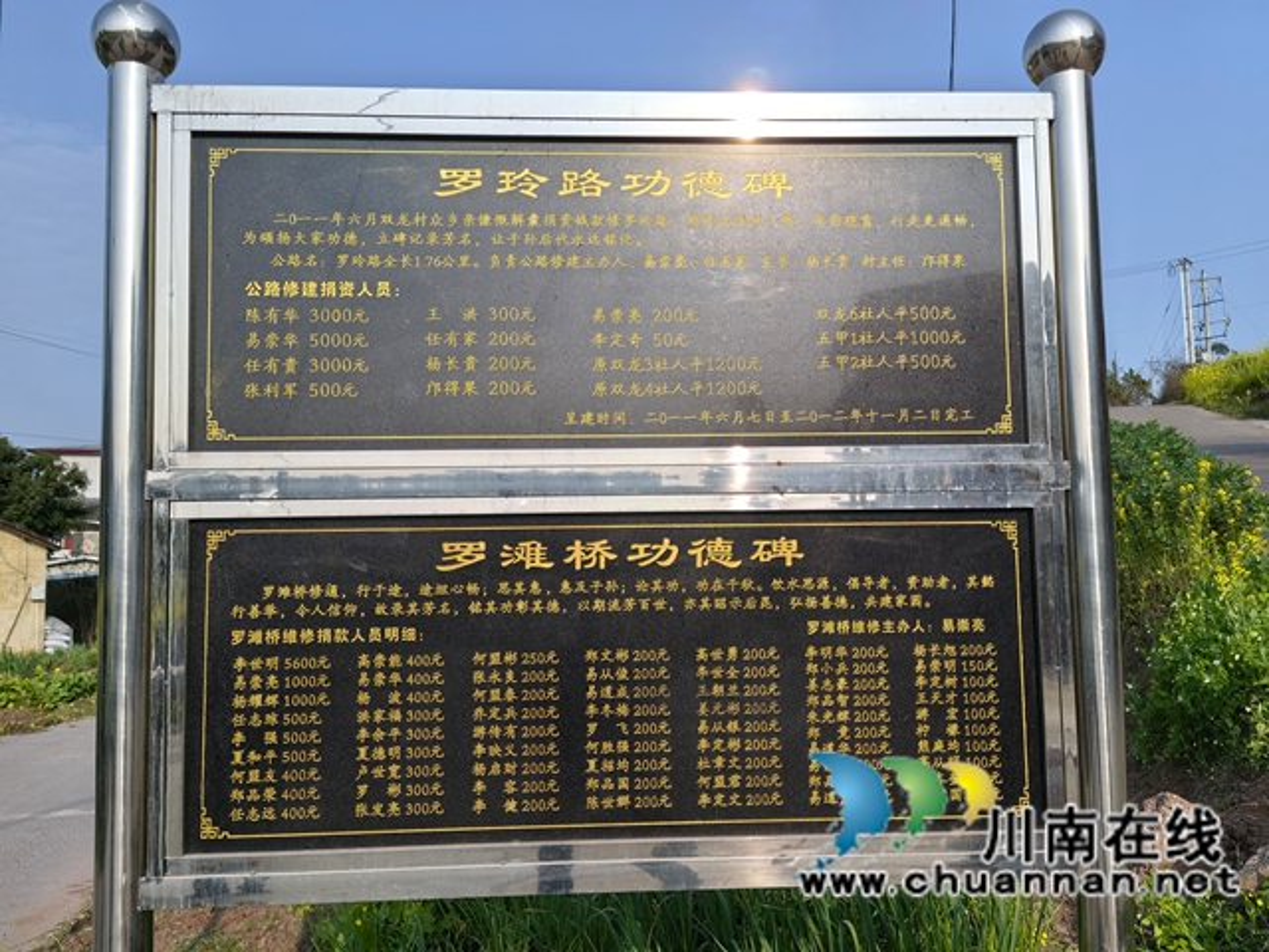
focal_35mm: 27
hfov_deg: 65.3
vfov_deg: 51.4
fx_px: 990
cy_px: 476
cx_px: 634
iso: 50
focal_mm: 5.52
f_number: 1.9
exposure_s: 1/3460
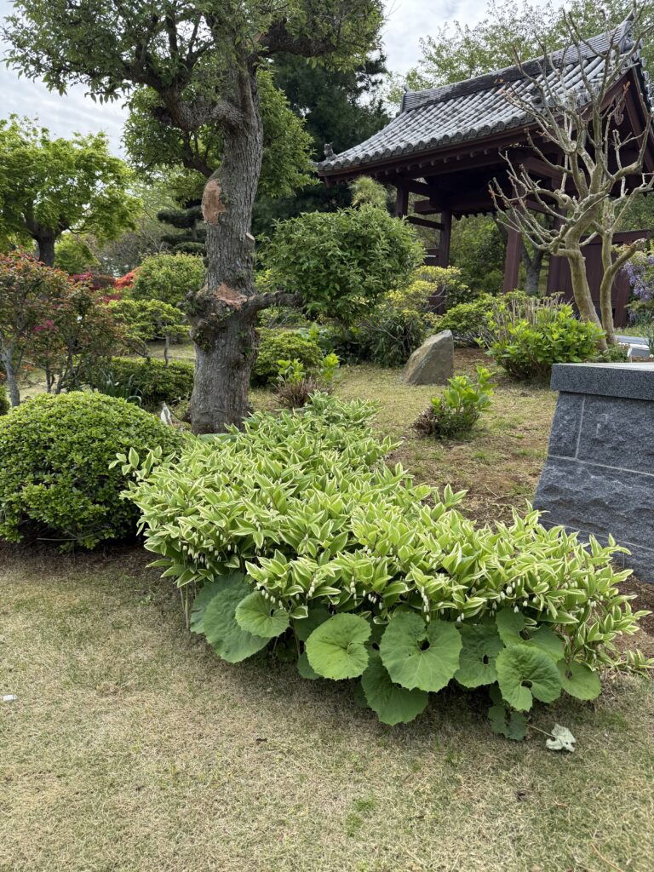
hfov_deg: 56.8
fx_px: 605
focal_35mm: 24
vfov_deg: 71.6
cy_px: 436
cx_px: 327
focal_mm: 6.76
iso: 100
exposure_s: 1/1653
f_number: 1.78
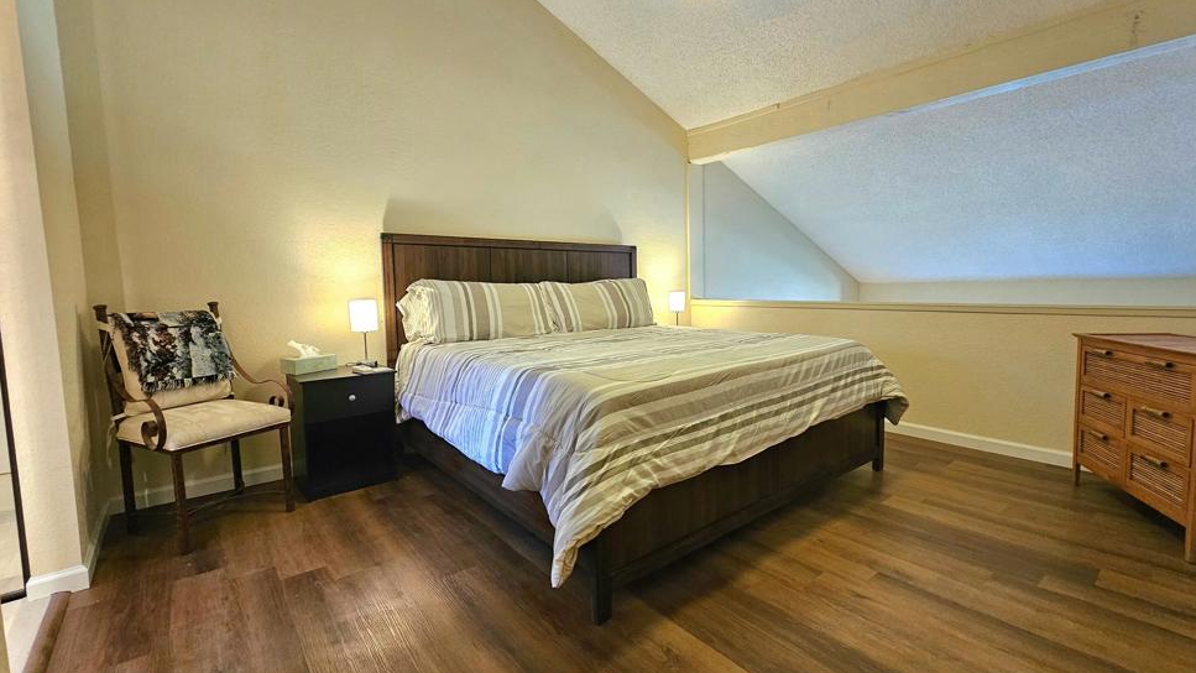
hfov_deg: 102.9
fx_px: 476
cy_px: 333
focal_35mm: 15
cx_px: 632
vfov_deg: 70.5
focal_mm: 2.2
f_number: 2.2
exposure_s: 1/30
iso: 320
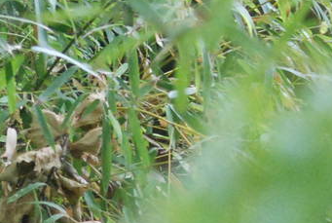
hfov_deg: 4.2
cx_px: -140
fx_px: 4547
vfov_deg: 2.8
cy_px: 399
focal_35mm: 492
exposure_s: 1/160
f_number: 4
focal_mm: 70
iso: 1600
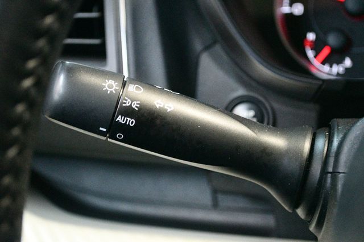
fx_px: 637
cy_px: 121
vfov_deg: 21.5
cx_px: 182
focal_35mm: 63
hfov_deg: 31.9
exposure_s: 1/60
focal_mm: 42
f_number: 5.3
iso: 12800
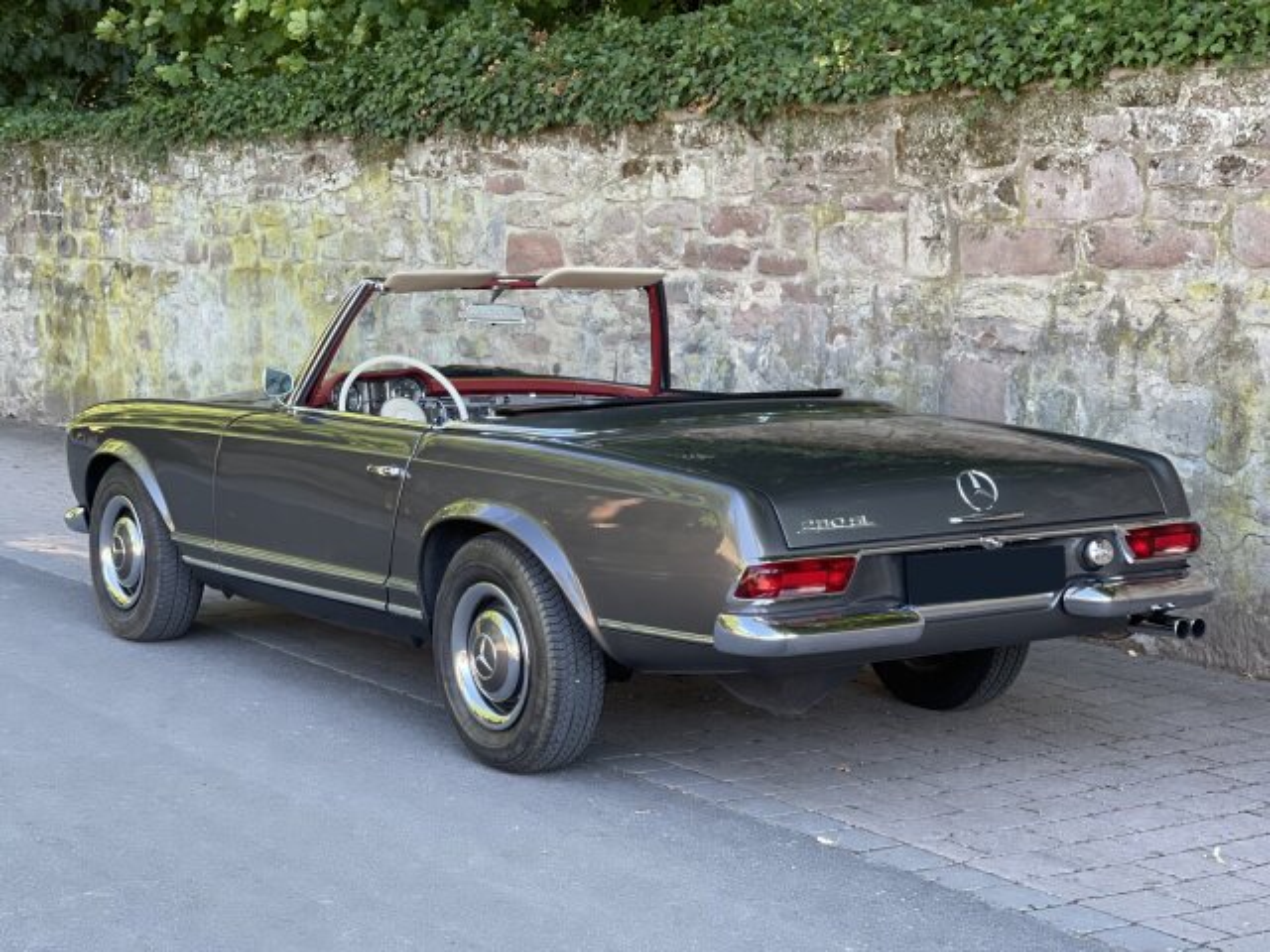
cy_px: 476
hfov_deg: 30.3
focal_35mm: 64
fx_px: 2348
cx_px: 635
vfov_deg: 22.9
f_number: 2.2
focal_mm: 7.5
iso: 80
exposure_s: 1/121
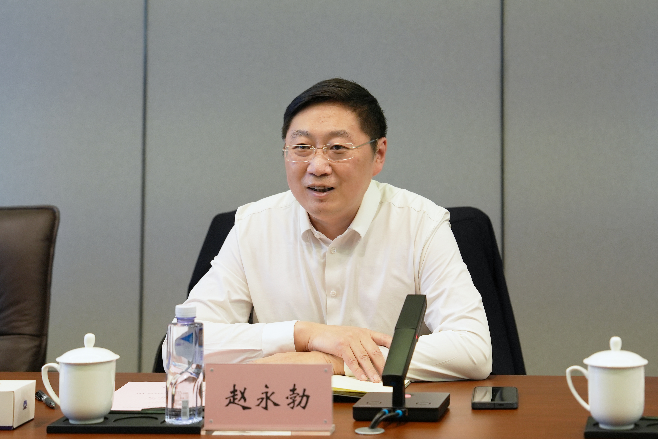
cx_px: 329
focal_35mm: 70
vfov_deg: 19.5
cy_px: 220
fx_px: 1279
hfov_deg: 28.8
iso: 640
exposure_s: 1/80
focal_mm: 70
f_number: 2.8
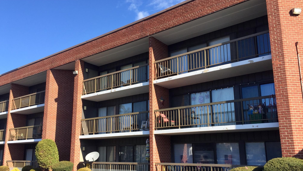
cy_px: 97
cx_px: 150
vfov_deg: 36.6
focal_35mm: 32
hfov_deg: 61.0
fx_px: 257
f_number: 2.2
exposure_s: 1/920
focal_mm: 4.15
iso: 32
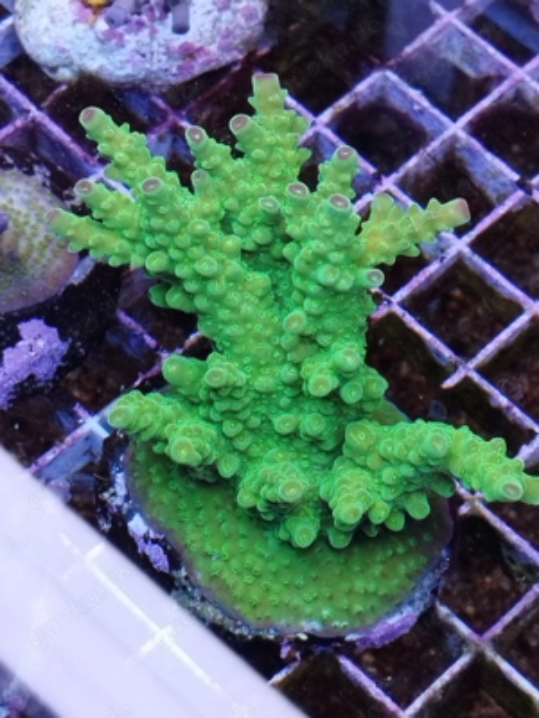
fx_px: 519
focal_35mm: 25
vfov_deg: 69.4
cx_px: 270
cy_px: 359
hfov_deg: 54.9
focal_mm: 5.95
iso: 70
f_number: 1.89
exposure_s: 1/50
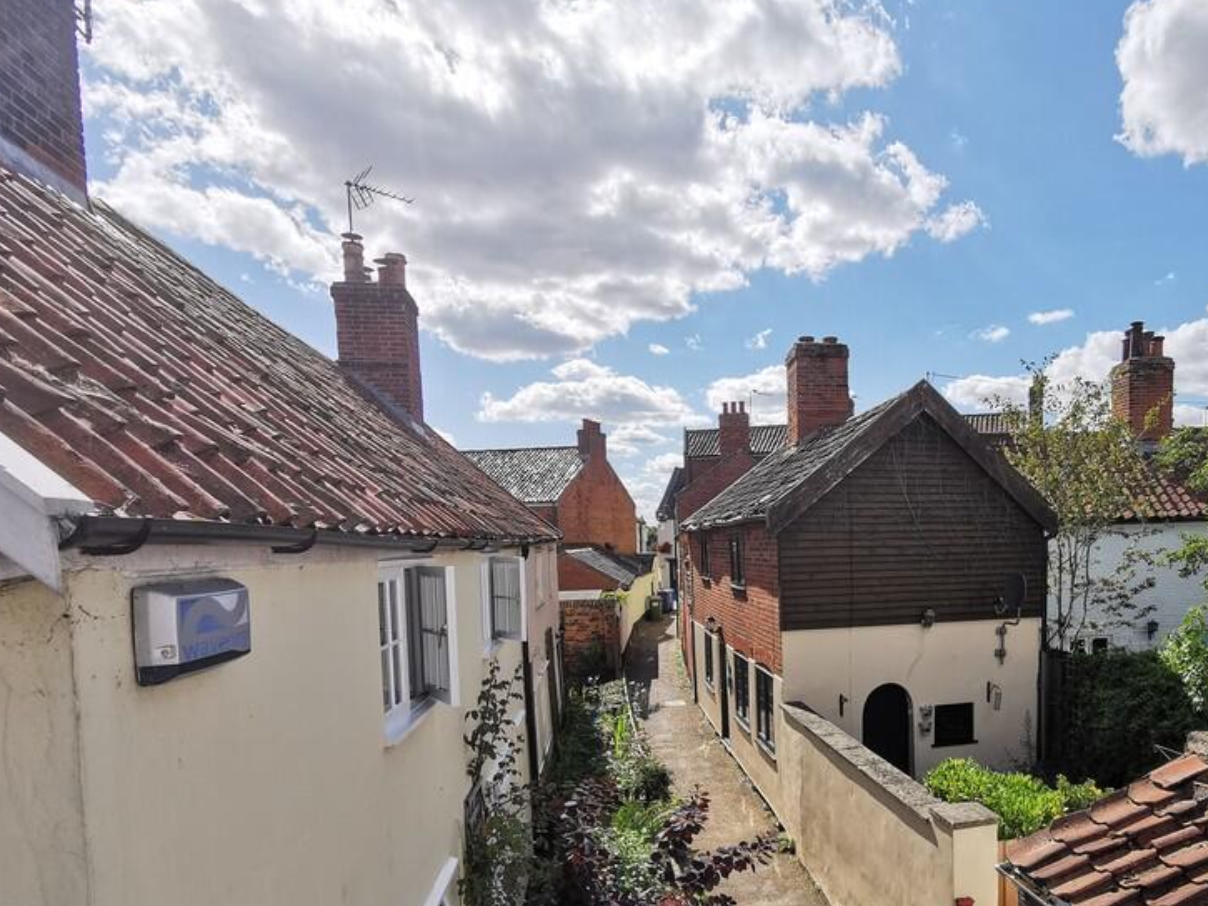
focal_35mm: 24
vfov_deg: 55.7
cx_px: 805
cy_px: 598
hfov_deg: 69.6
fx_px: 838
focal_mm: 2.26
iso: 50
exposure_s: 1/1495
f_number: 2.2
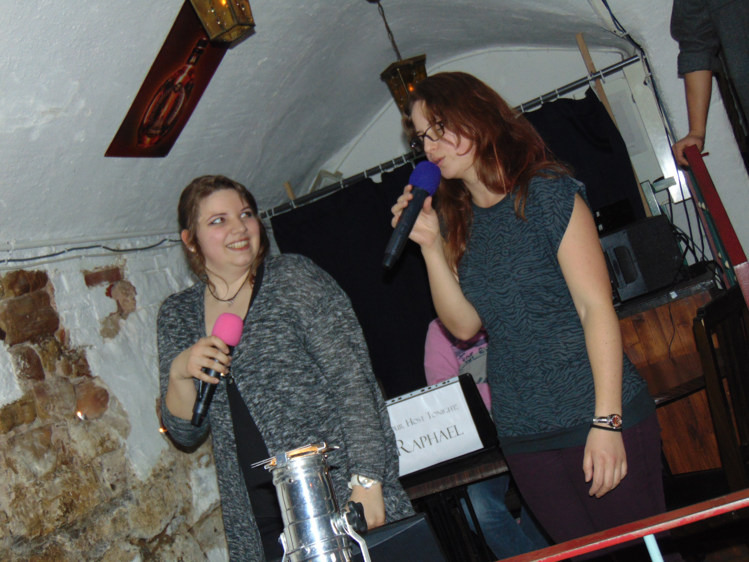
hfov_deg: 38.2
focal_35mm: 50
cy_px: 281
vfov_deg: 29.1
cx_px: 374
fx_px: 1082
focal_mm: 9
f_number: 3.5
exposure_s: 1/60
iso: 500
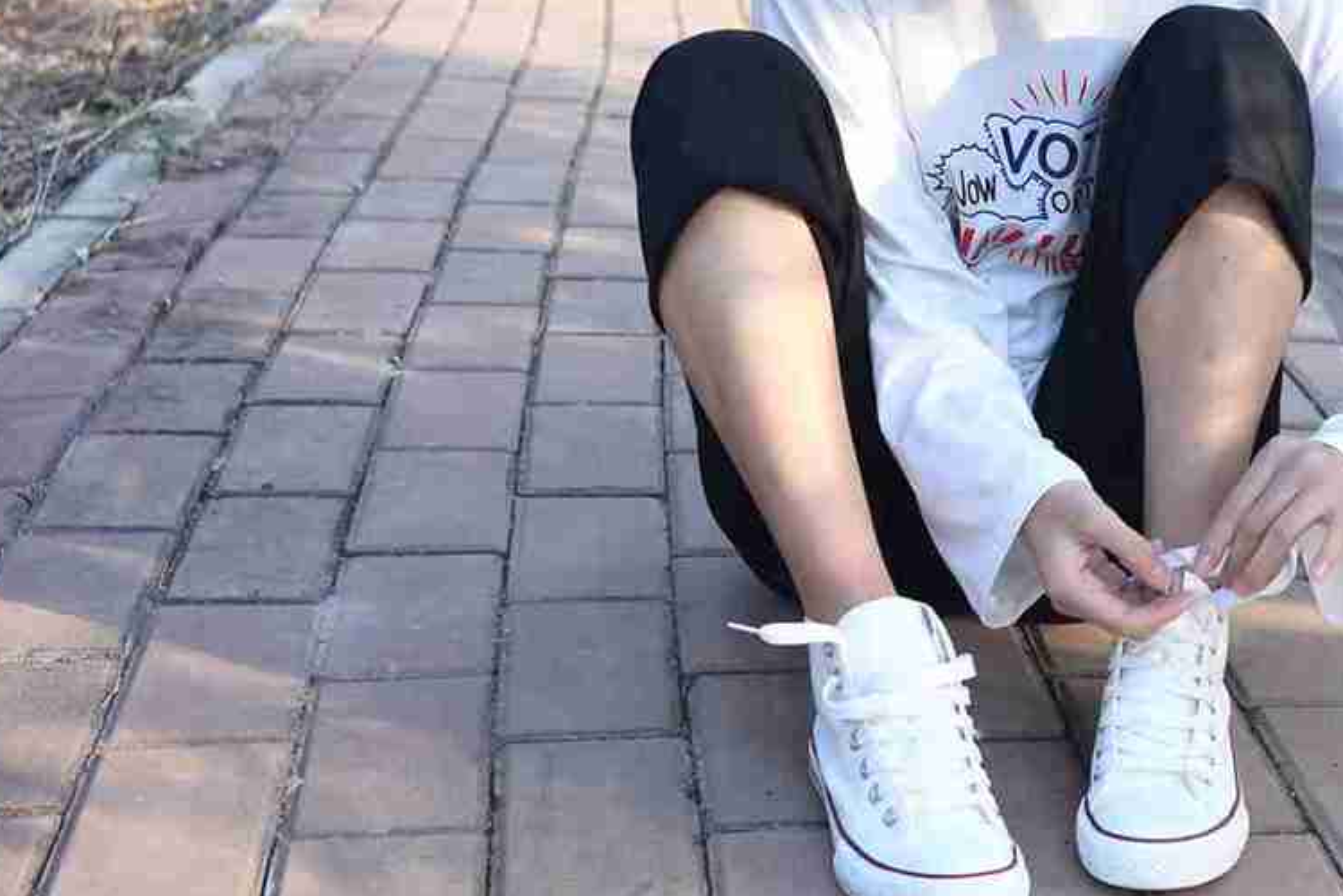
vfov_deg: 19.3
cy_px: 192
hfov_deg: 28.3
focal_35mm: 70
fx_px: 2612
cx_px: 1031
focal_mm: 35
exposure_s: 1/100
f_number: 5.6
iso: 160
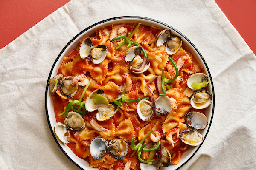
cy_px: 85
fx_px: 640
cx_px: 128
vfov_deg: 15.2
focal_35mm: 90
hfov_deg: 22.6
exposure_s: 1/125
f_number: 8
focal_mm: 90
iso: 250
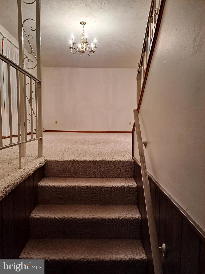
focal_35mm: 25
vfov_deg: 69.4
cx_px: 102
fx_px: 197
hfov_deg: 54.9
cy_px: 137
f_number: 2
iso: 160
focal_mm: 4.6
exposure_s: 1/50
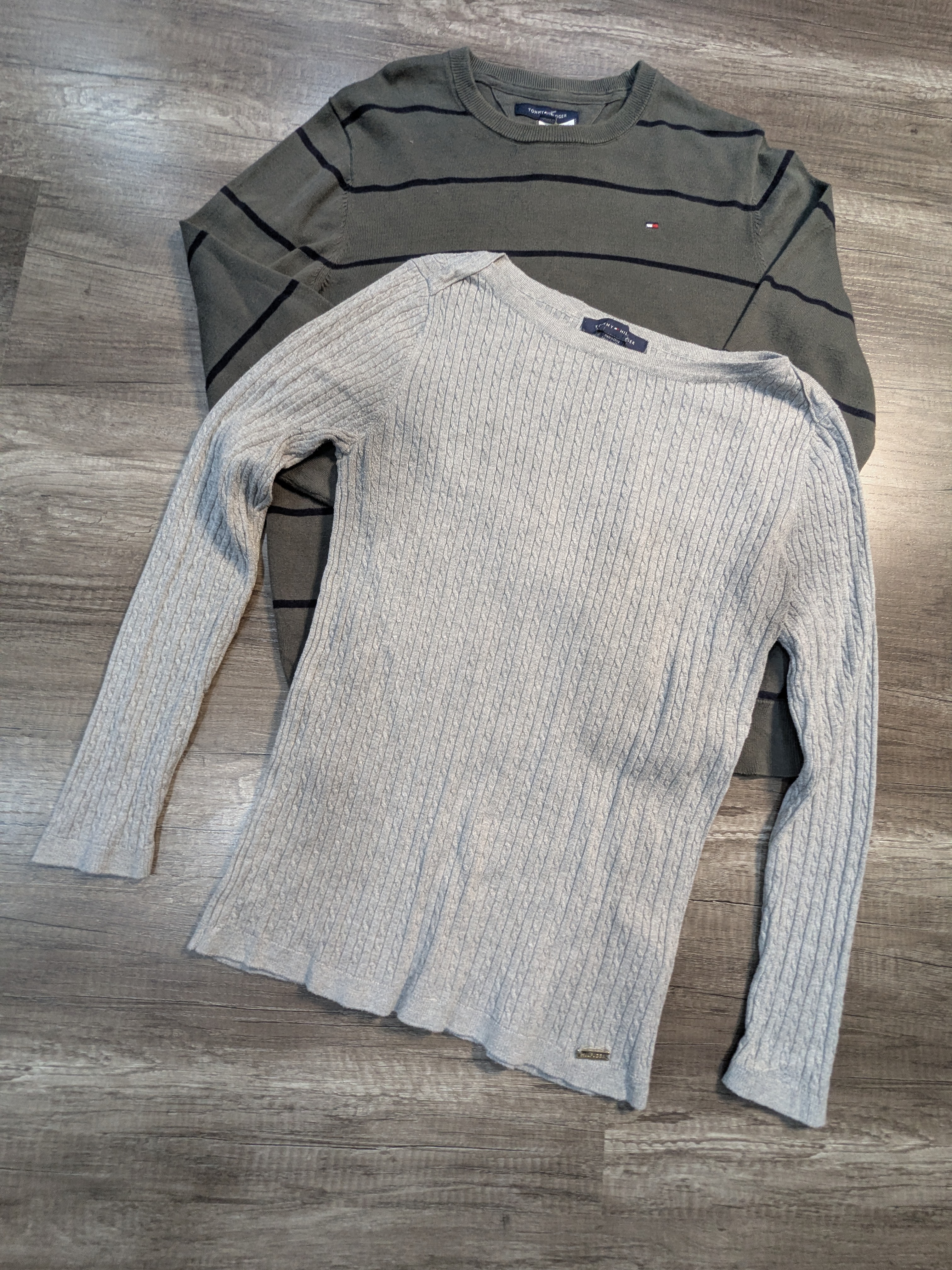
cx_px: 476
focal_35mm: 16
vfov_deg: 94.5
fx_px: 587
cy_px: 635
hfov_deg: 78.1
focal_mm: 2.35
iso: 78
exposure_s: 1/25
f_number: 2.2
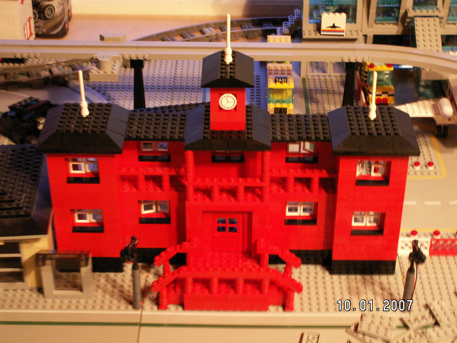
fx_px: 898
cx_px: 228
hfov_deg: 28.6
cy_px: 172
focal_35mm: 68
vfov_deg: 21.6
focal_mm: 11.35
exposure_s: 1/2.5
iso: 160
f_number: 3.2
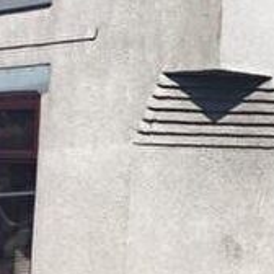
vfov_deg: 16.1
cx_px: 269
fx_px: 958
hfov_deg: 16.0
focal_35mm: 107
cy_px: 33
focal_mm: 4.15
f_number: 2.2
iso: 25
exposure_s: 1/2653
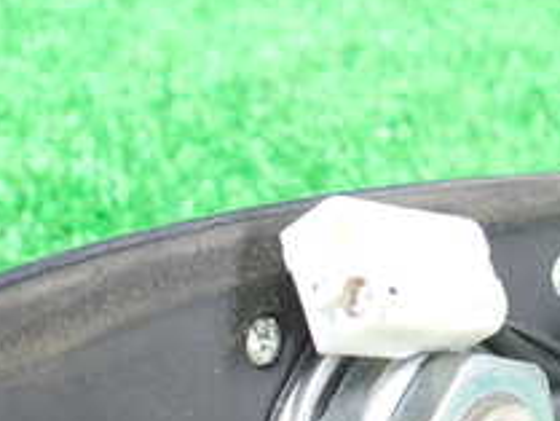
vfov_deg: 16.0
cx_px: 182
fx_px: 1392
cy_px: 590
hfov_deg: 22.6
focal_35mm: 86
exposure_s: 1/40
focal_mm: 5.4
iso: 200
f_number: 2.3
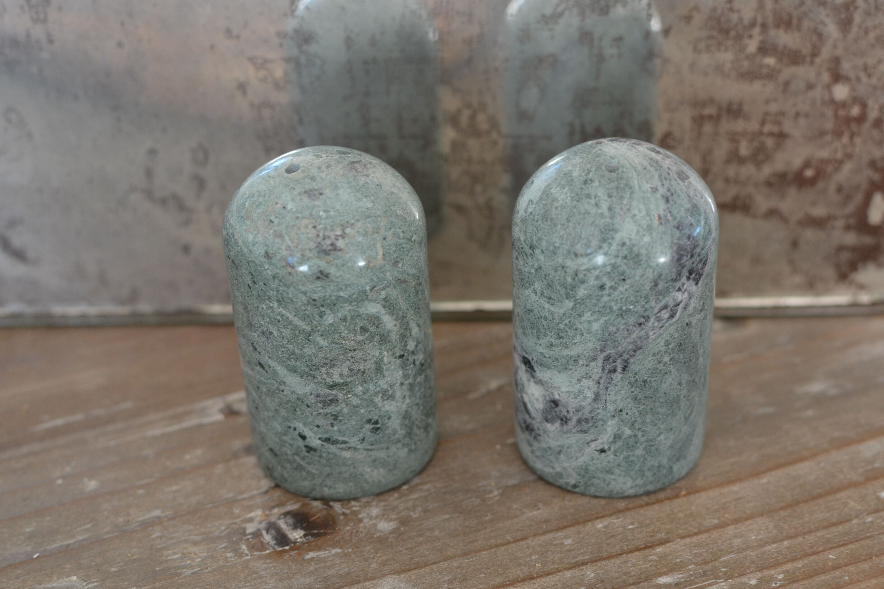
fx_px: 1289
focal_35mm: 52
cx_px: 442
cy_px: 294
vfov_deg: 25.8
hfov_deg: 37.9
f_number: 3.5
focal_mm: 35
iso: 400
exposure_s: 1/60
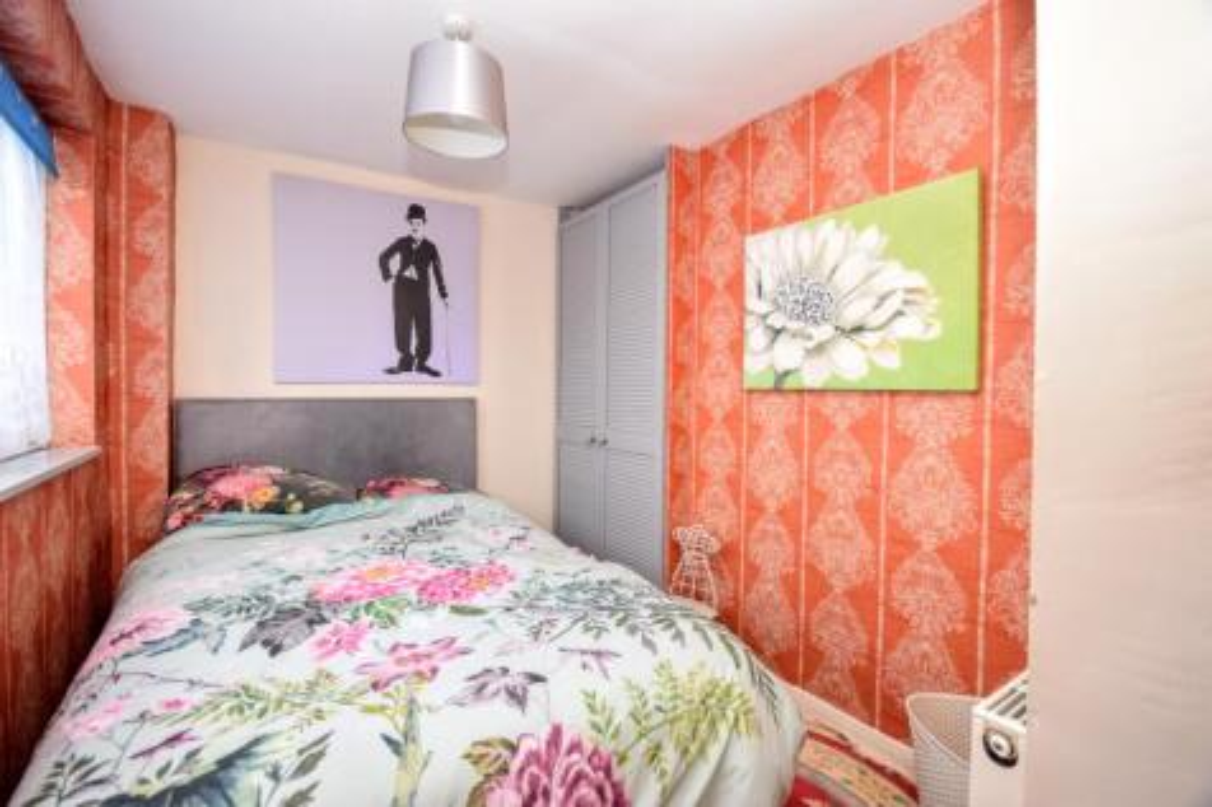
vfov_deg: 77.3
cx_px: 606
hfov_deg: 100.4
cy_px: 404
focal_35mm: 15
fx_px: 505
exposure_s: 1/60
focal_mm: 10
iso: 400
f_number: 5
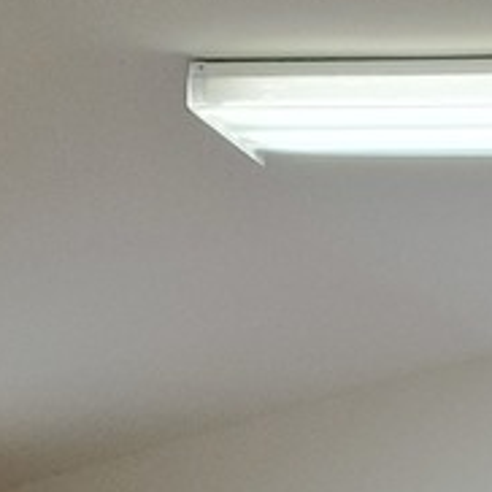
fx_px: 2927
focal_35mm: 182
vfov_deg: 8.2
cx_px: 852
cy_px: 1441
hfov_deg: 9.2
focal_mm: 4.3
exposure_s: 1/39
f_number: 2.4
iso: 200
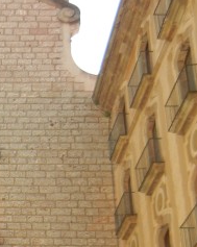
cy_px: 281
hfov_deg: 15.1
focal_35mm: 95
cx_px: -89
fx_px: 694
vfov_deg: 19.2
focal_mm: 5.4
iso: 160
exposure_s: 1/356
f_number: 3.5
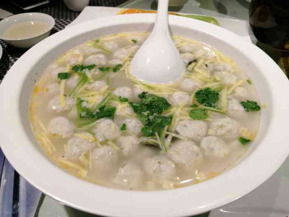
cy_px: 108
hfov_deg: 65.3
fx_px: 225
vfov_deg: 51.4
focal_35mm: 27
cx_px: 144
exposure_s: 1/100
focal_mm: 3.62
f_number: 1.8
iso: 50
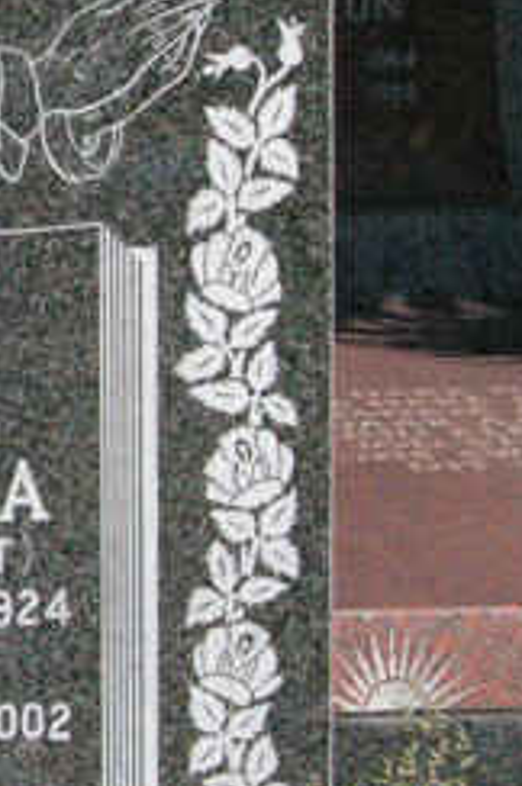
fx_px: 4120
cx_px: -448
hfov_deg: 7.0
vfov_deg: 10.9
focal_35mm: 189
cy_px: 171
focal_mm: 33
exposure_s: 1/4000
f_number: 11
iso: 3200
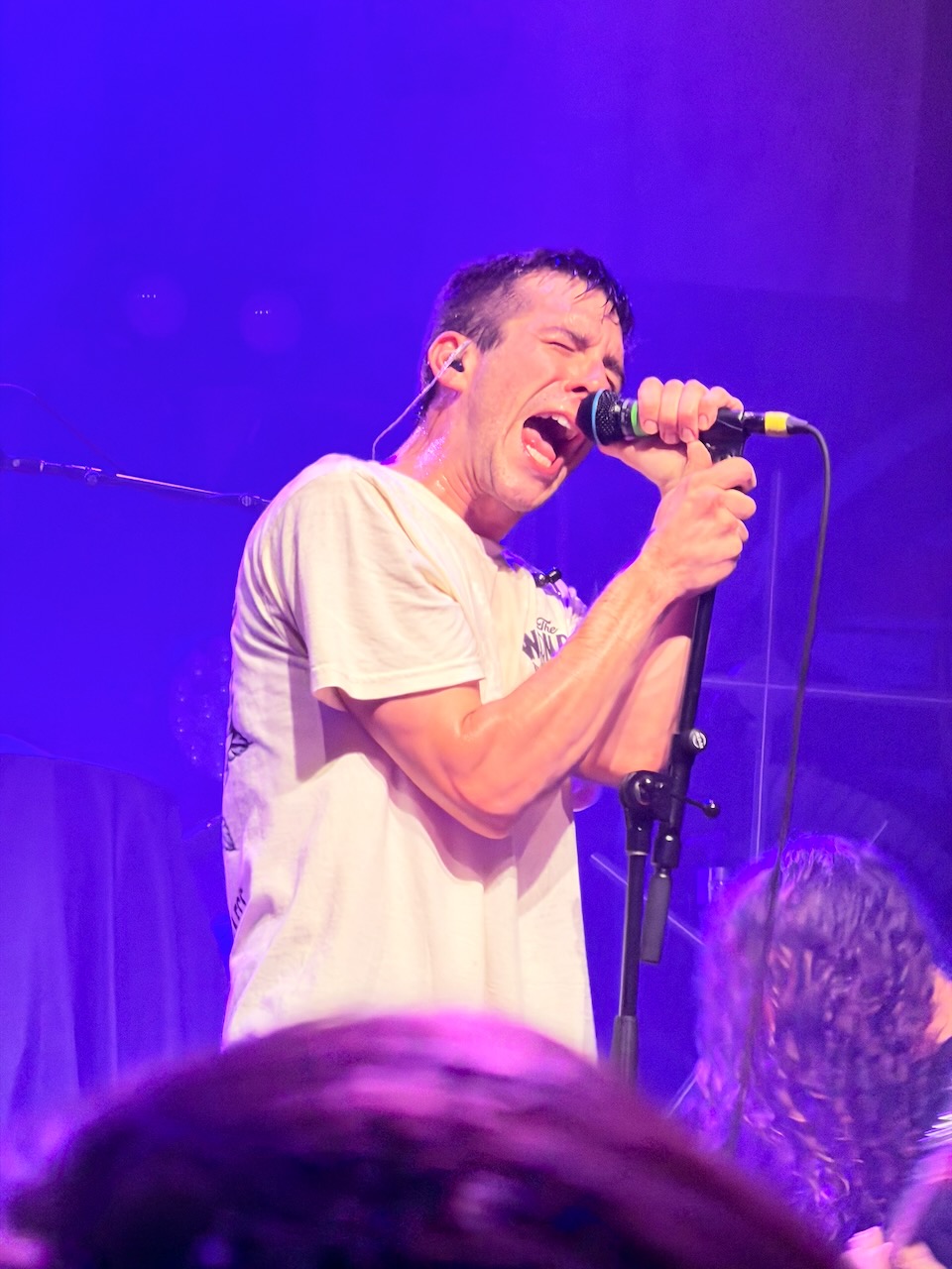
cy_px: 634
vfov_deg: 9.9
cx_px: 476
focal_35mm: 200
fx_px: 7334
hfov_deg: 7.4
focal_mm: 16.89
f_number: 2.8
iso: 1250
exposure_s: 1/32
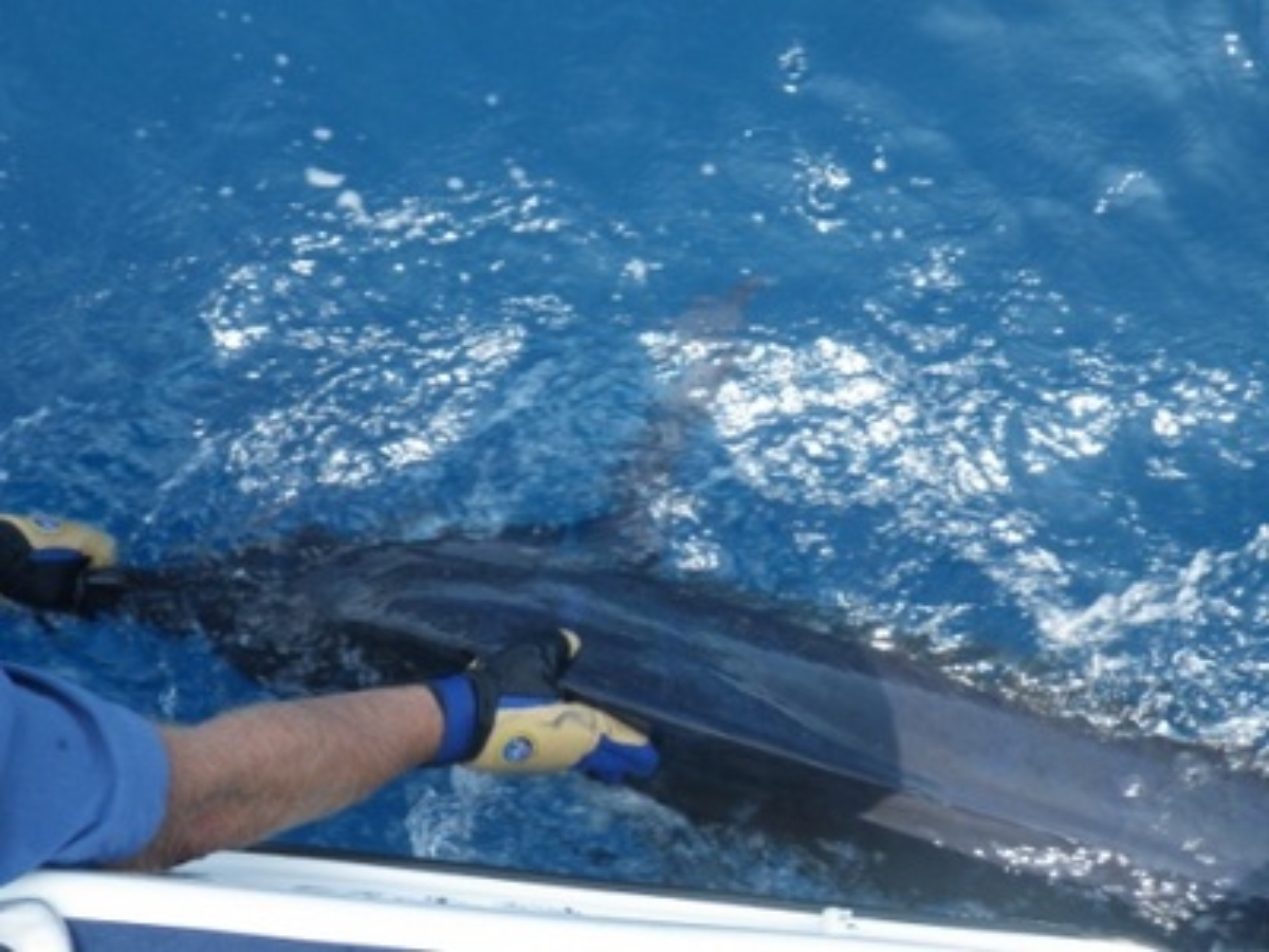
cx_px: 634
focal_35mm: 28
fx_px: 1026
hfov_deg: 63.4
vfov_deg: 49.7
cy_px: 476
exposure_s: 1/160
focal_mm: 5
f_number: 4.2
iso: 80
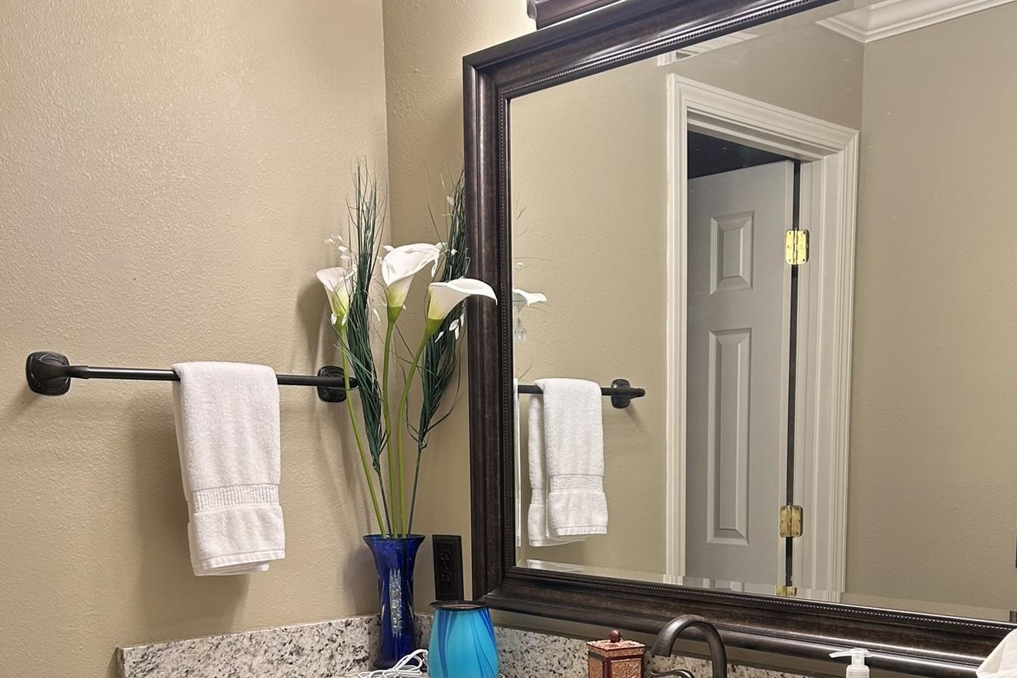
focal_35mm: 42
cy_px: 612
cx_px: 584
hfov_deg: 46.3
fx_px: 1186
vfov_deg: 30.5
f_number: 1.5
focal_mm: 5.7
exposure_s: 1/60
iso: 64
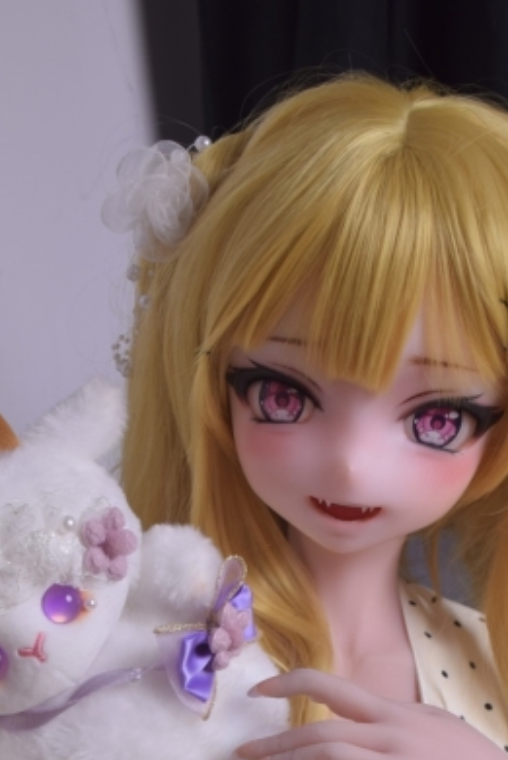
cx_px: 280
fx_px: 1459
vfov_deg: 26.8
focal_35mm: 69
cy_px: 844
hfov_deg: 19.7
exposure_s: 1/45
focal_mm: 20
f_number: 3.5
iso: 100
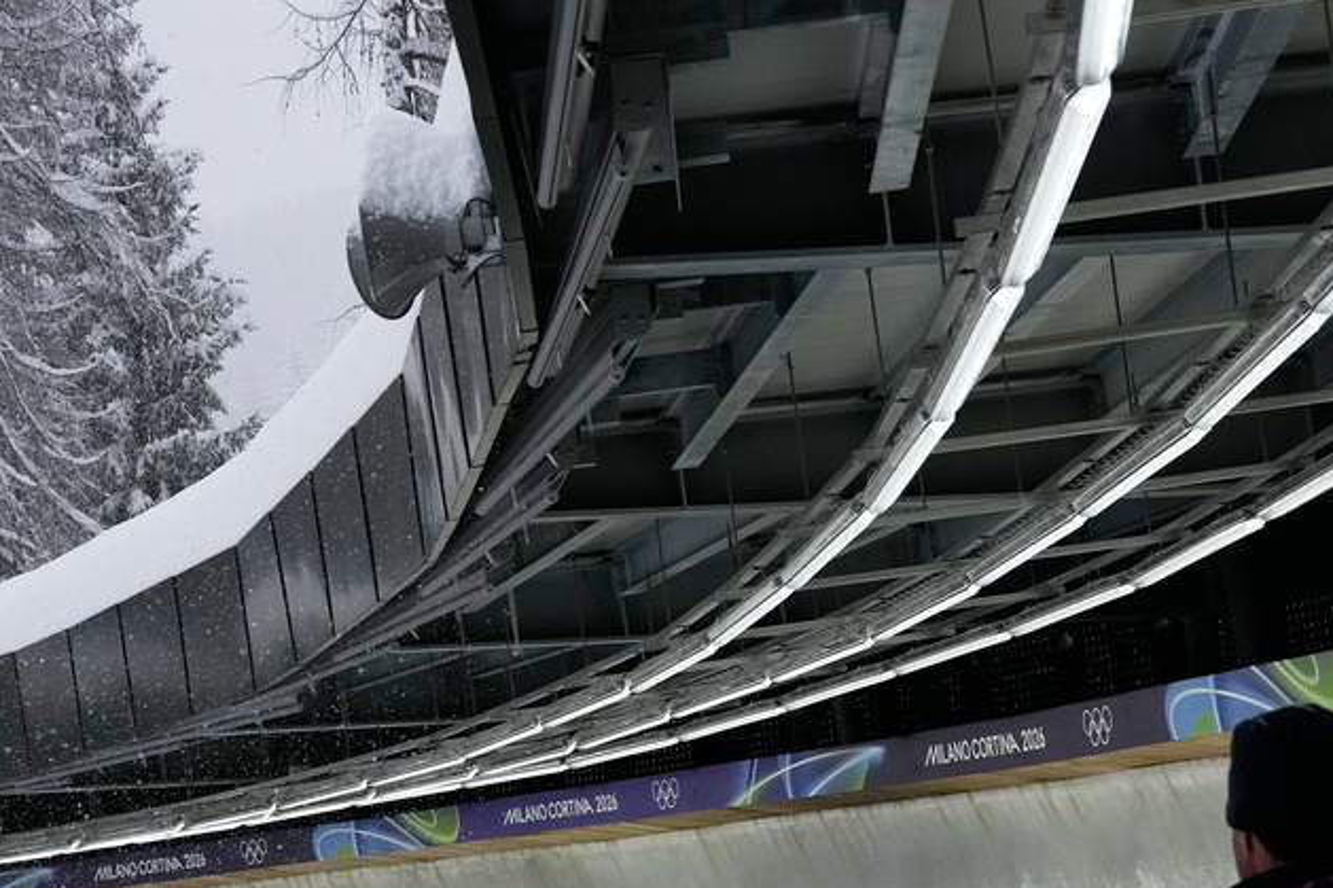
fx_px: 4220
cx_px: 846
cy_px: 652
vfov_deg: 12.0
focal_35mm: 114
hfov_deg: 17.9
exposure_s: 1/2500
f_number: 9
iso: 3200
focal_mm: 70
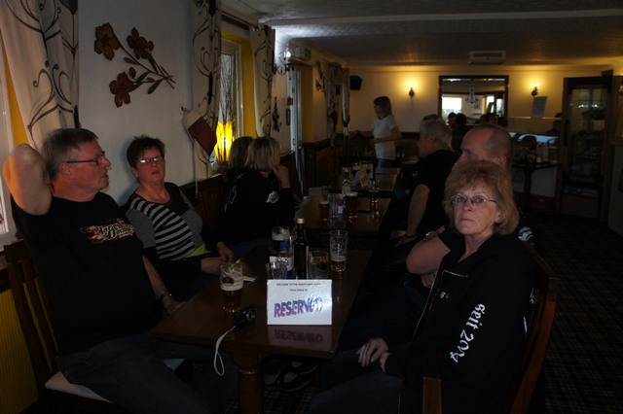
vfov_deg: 47.9
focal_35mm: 27
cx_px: 312
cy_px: 207
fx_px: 467
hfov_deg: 67.4
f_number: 3.5
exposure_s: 1/60
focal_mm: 18
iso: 800
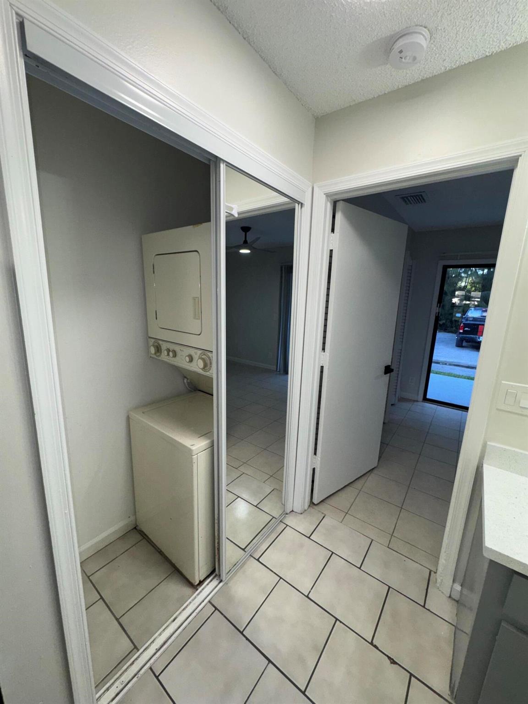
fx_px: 285
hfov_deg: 85.7
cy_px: 352
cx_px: 264
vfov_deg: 102.1
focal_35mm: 14
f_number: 2.2
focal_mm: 2.22
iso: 64
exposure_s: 1/122
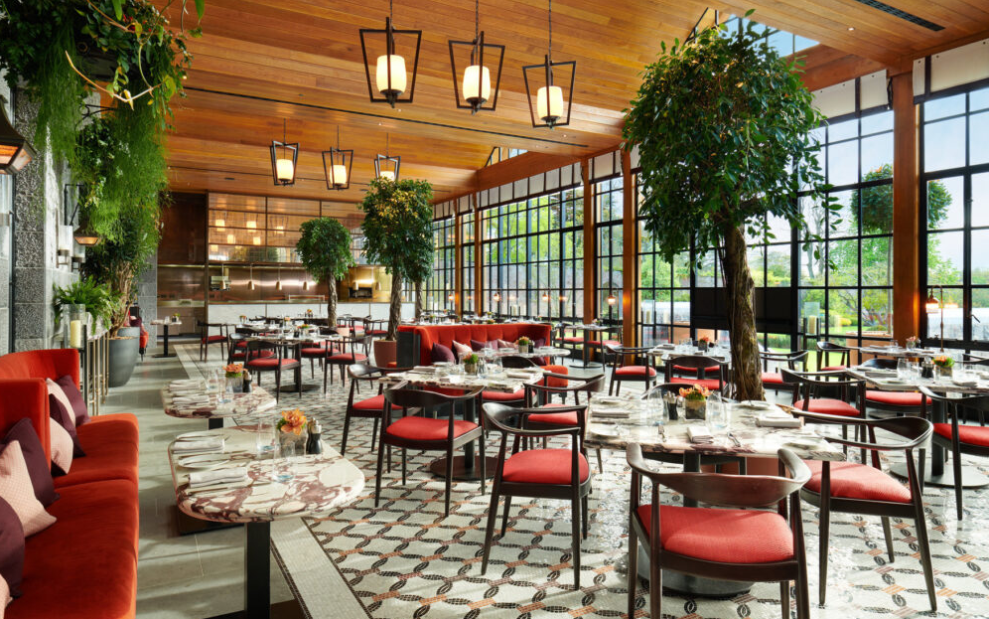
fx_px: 593
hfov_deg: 79.6
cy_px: 290
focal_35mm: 22
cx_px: 489
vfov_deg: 55.0
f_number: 16
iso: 125
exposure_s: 1/6
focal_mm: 21
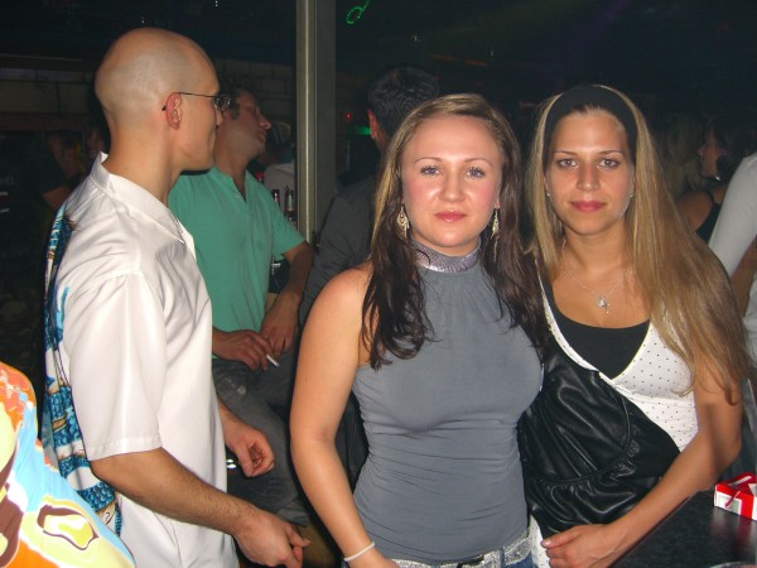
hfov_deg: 49.0
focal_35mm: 38
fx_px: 831
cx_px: 378
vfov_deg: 37.7
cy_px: 284
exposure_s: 1/60
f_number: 2.8
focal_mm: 7.9
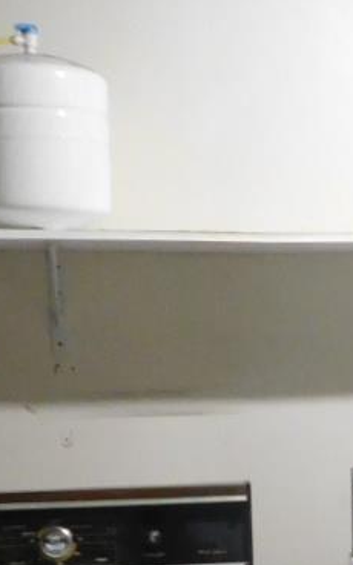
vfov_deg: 19.2
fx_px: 1632
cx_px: 571
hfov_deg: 11.7
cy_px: 548
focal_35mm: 106
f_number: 3
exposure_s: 1/25
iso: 400
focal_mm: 4
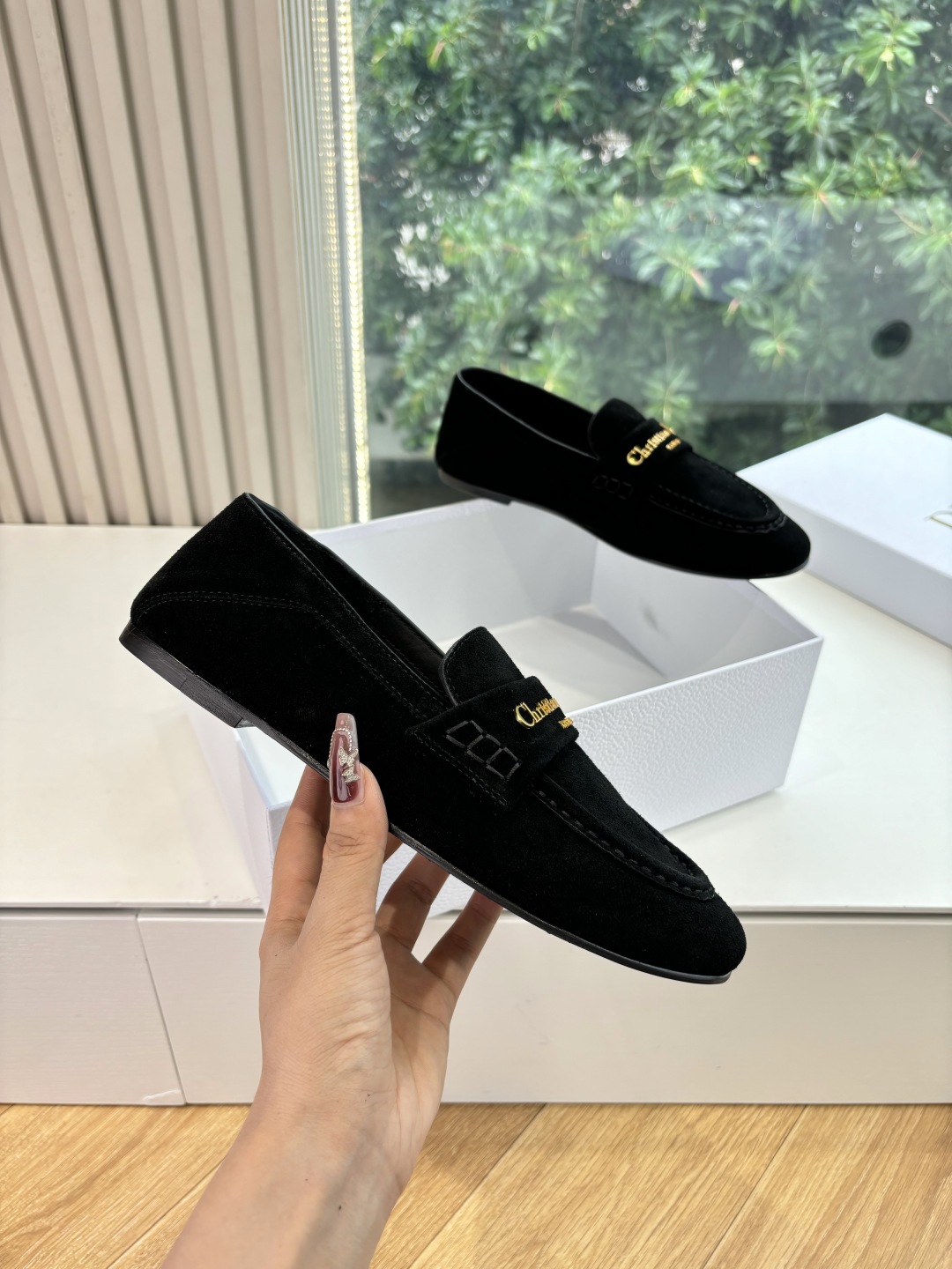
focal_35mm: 26
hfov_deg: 53.1
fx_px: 953
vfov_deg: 67.3
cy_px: 634
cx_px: 476
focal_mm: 5.96
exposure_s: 1/121
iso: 50
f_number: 1.6
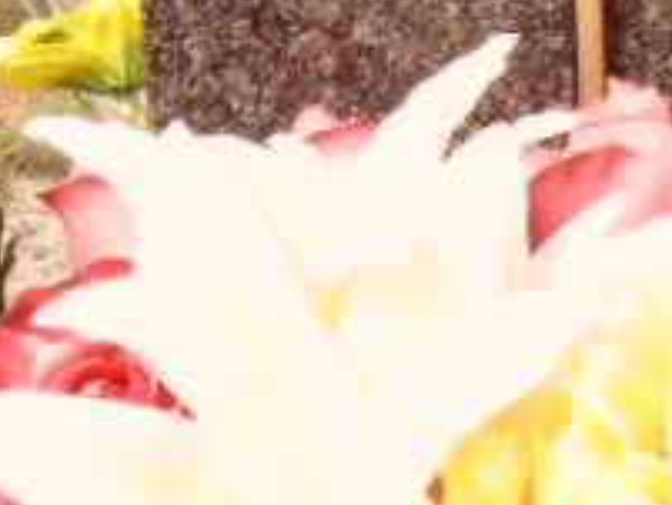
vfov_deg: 5.8
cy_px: 130
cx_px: 1535
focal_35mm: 255
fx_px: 4953
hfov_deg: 7.3
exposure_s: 1/250
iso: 80
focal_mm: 8.2
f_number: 3.8
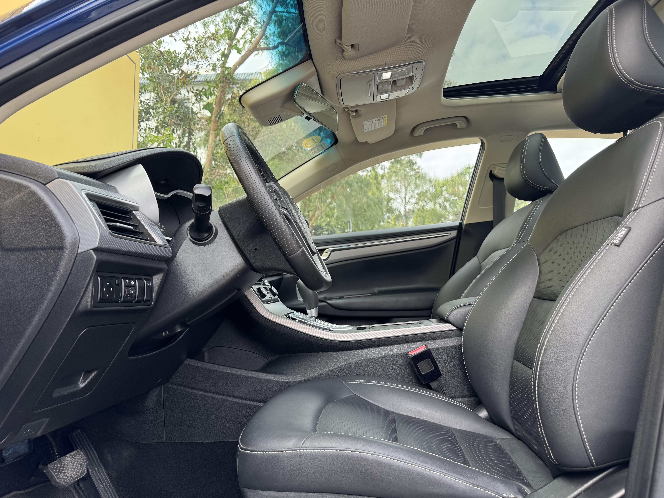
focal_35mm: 24
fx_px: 460
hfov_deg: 71.6
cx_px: 332
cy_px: 249
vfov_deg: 56.8
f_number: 1.78
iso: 64
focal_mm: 6.76
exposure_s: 1/231
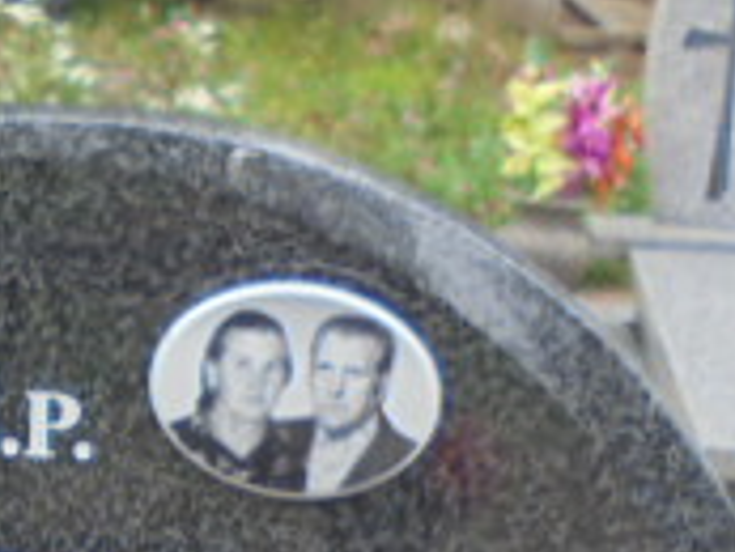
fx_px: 2040
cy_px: 803
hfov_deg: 19.8
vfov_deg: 14.5
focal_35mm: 96
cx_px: -4
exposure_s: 1/80
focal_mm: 4.6
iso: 100
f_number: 3.5
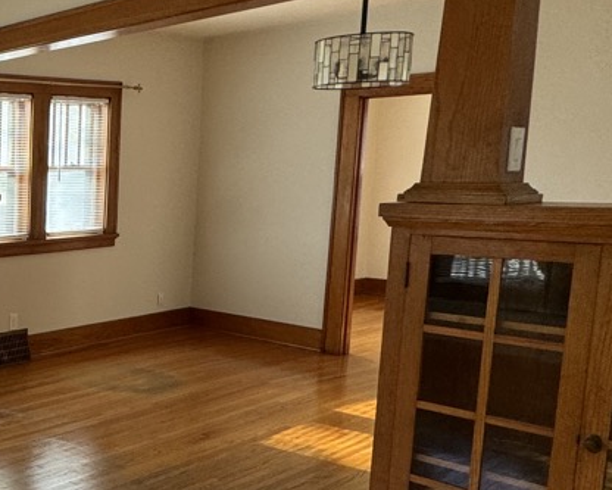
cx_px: -188
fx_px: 761
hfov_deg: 32.5
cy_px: 269
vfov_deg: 35.7
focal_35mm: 42
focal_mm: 2.22
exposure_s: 1/99
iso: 125
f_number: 2.2
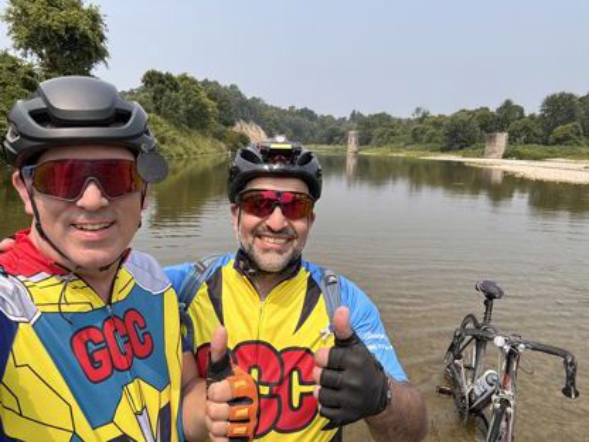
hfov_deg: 73.9
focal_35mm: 23
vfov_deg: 58.9
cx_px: 294
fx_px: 391
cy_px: 221
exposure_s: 1/761
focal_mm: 2.69
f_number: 1.9
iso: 25
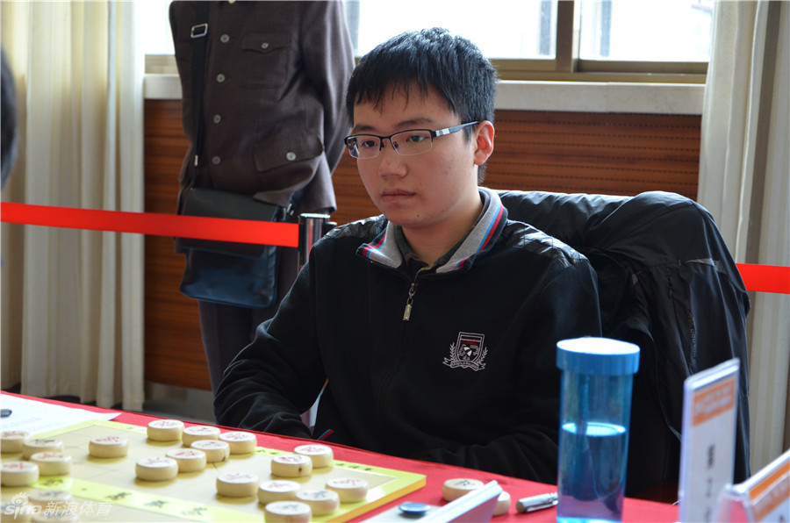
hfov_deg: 29.9
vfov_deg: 20.1
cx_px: 395
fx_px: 1478
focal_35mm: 68
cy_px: 262
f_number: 4.8
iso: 640
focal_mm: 45
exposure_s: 1/60
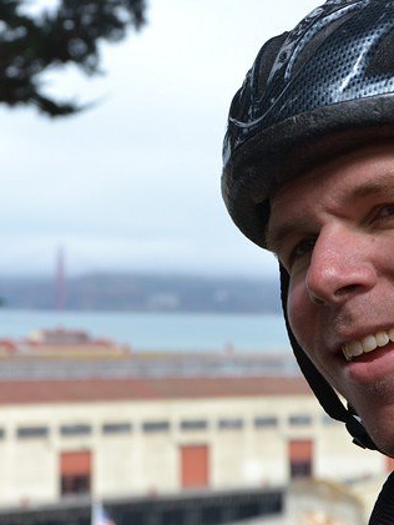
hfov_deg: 15.0
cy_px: 262
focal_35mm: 99
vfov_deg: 19.9
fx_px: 1498
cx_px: 155
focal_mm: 45
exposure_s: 1/200
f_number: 7.1
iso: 100
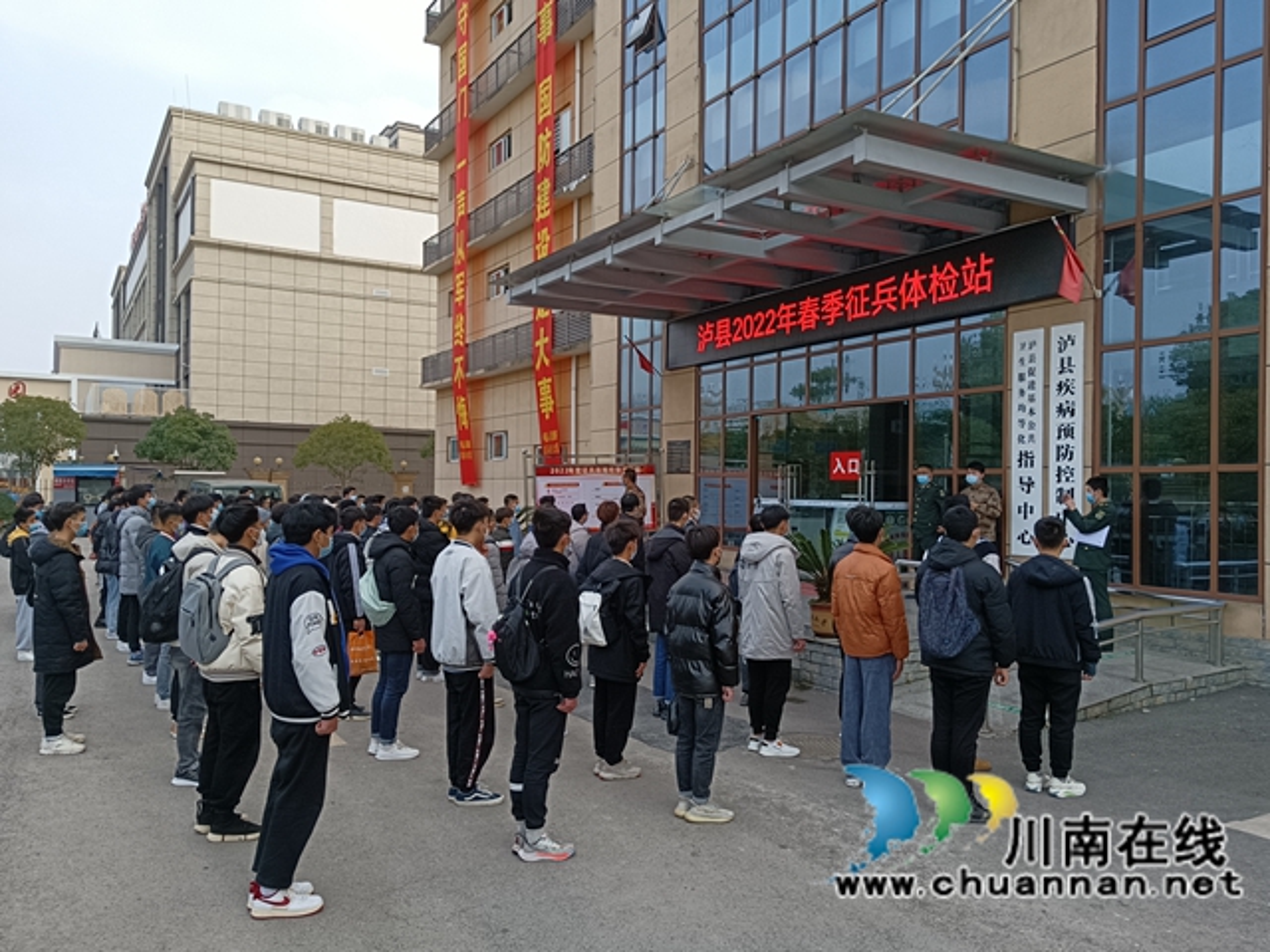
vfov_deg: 51.4
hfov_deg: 65.3
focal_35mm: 27
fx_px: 991
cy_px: 476
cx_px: 635
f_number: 1.9
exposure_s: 1/301
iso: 100
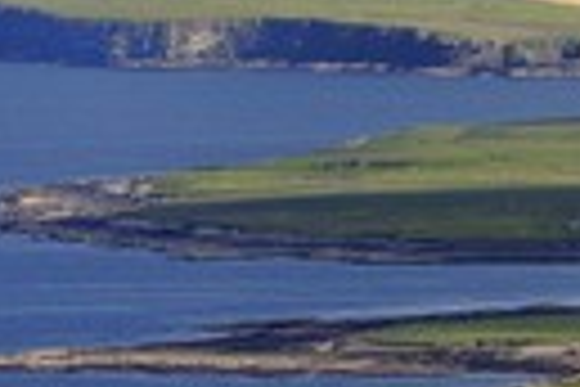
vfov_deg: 2.1
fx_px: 10520
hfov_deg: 3.2
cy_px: 194
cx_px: 753
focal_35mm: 653
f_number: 9
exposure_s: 1/800
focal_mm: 200
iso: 400
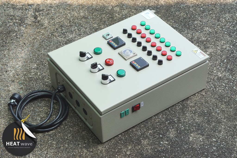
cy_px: 79
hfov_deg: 27.0
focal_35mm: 75
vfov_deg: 18.2
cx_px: 118
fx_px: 494
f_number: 7.1
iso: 100
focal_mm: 50
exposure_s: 1/160
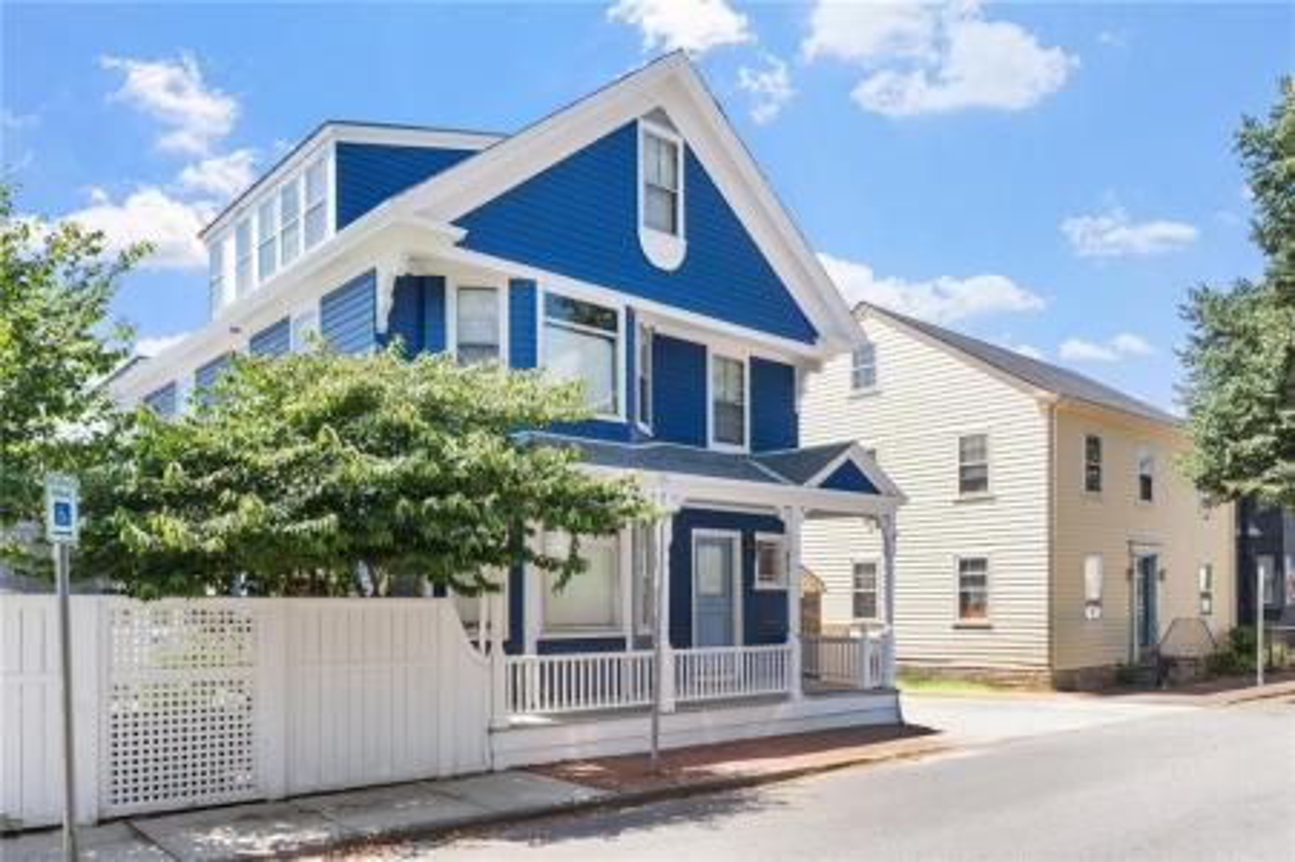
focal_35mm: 26
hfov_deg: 69.4
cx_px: 648
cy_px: 431
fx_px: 935
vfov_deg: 49.5
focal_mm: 26
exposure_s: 1/500
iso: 250
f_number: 7.1
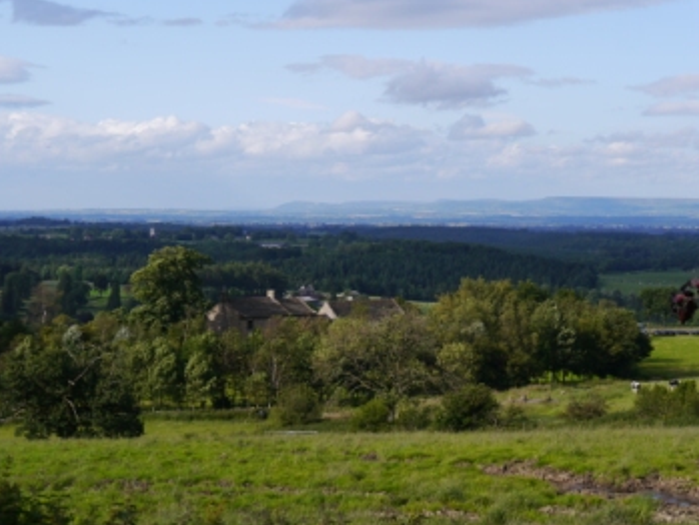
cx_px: 411
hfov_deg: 18.9
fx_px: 2101
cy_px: 271
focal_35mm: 104
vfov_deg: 14.2
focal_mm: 42
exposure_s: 1/320
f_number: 8
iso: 160
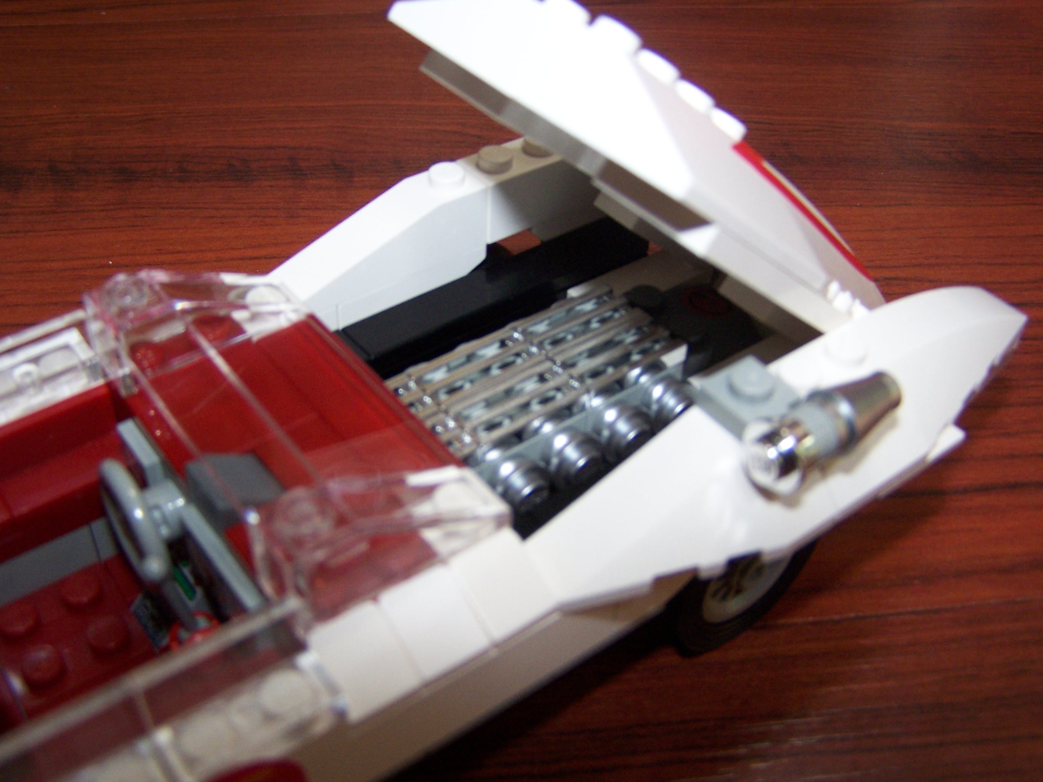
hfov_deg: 49.0
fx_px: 1145
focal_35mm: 38
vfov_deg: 37.7
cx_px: 522
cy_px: 391
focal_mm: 6.3
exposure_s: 1/60
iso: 140
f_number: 2.8
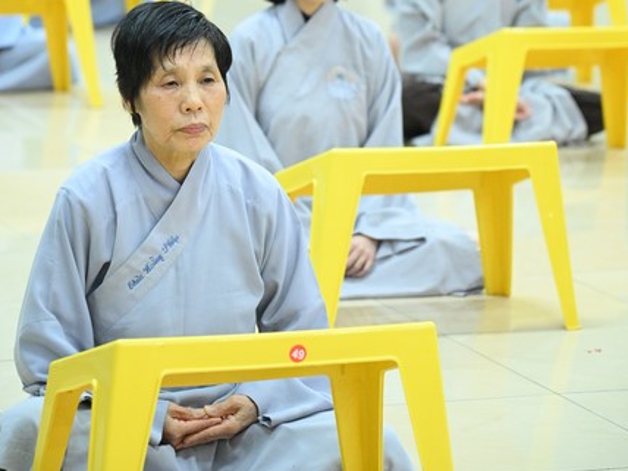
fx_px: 3175
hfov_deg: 11.3
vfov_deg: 8.5
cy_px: 97
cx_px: 314
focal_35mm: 175
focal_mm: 120
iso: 8000
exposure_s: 1/125
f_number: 4
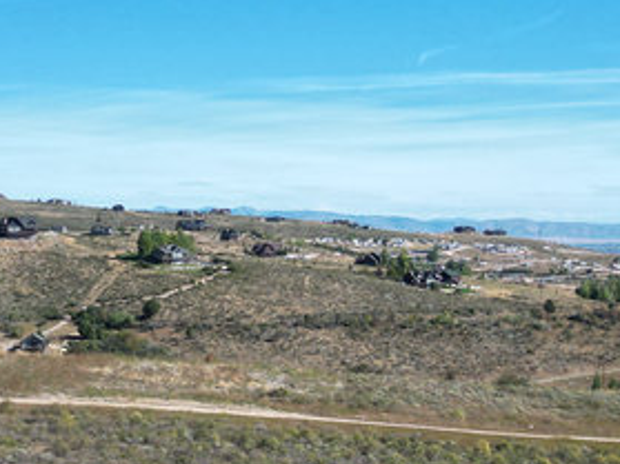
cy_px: 226
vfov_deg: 16.8
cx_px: 320
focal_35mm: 88
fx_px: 1575
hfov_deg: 22.3
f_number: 1.7
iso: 100
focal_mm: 6.72
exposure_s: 1/2500
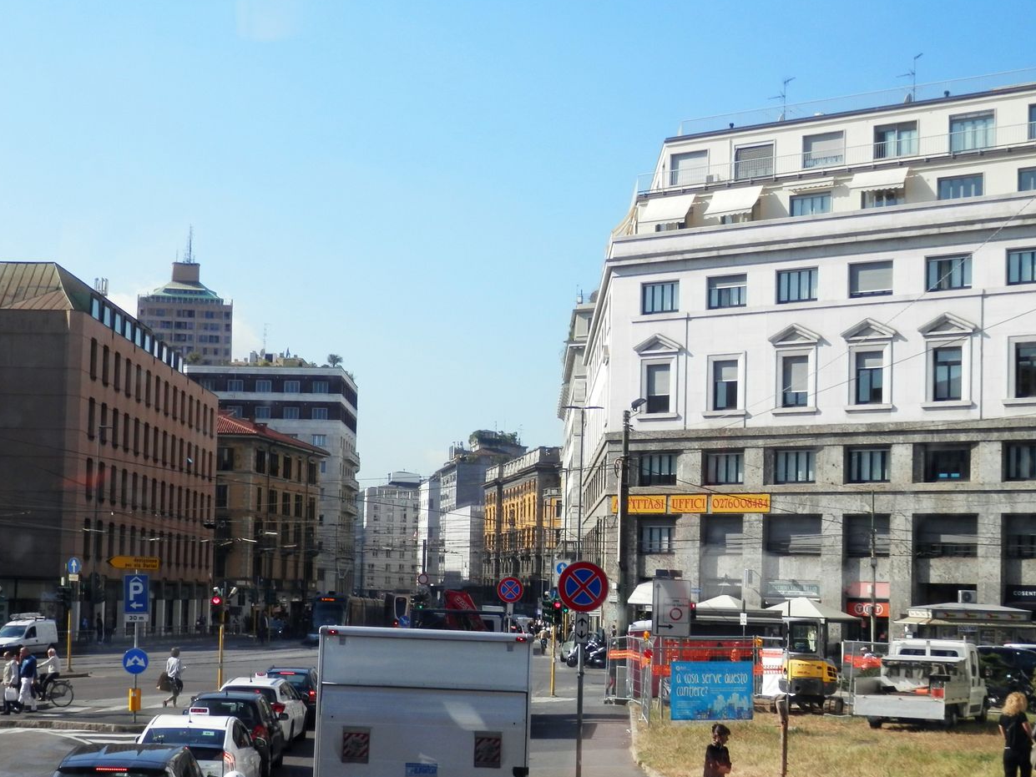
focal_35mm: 58
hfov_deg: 33.1
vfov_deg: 25.2
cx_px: 423
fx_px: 1736
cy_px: 489
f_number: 3.8
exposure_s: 1/640
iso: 80
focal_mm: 8
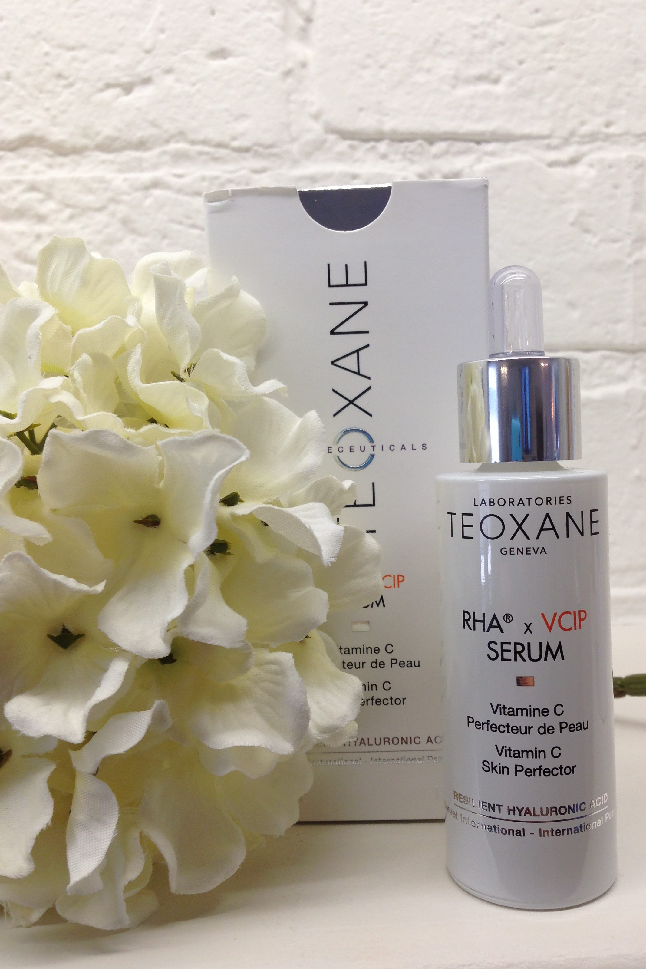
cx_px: 366
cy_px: 489
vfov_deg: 54.4
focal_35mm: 35
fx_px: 942
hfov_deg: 37.8
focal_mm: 4.12
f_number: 2.4
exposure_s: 1/120
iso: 50
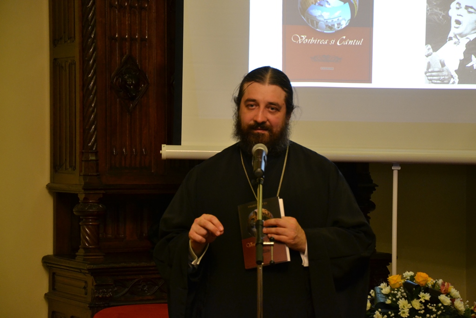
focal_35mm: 120
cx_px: 238
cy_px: 159
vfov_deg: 11.4
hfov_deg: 17.1
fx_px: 1587
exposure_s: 1/20
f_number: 5.3
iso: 1600
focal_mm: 80
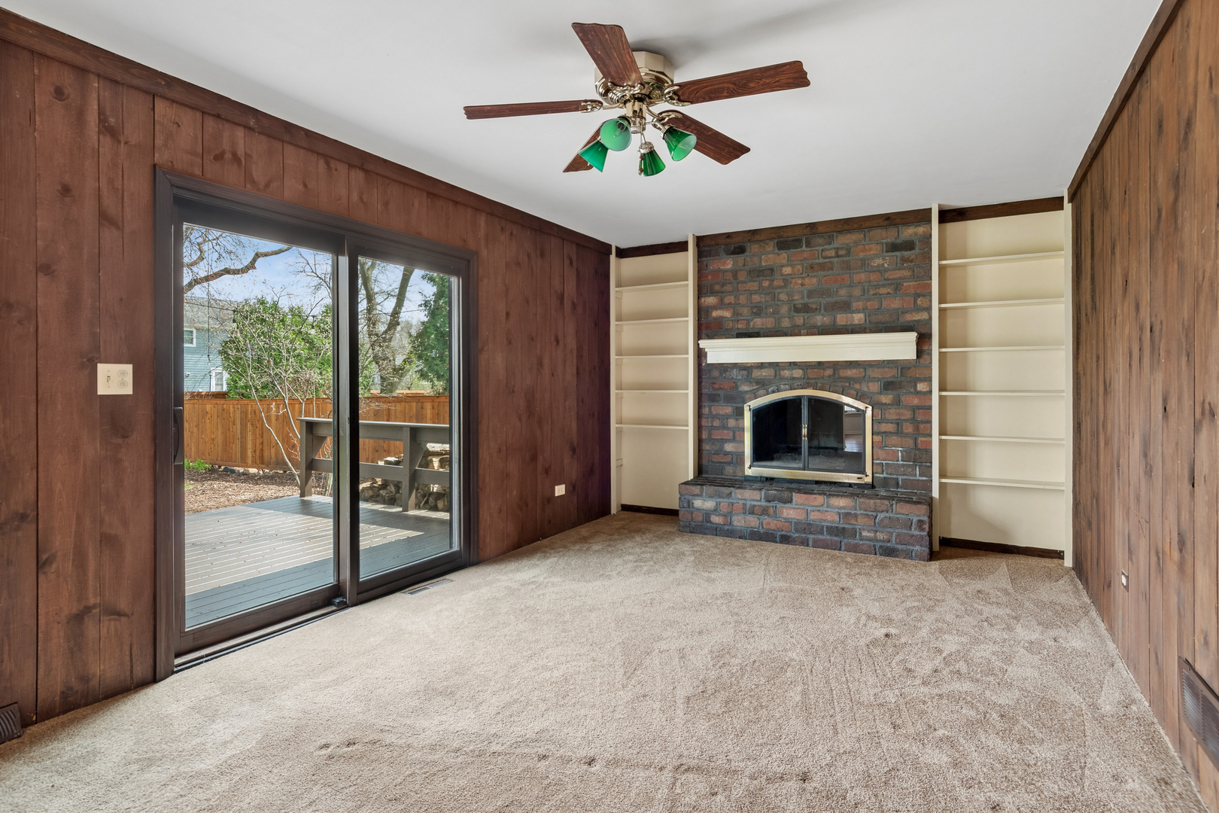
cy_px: 406
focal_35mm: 18
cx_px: 610
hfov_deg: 90.0
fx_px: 609
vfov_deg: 67.4
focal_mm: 12
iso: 400
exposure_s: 1/8
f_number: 8
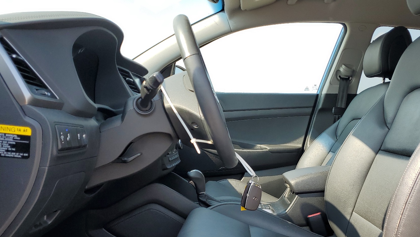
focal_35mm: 34
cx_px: 222
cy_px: 185
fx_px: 379
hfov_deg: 58.0
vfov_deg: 33.8
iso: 50
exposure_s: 1/667
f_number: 1.5
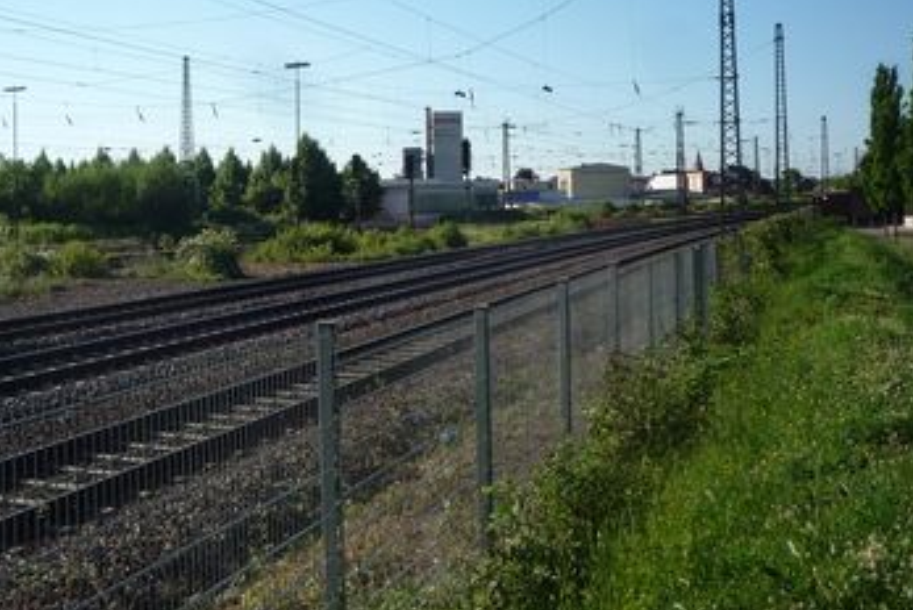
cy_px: 179
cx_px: 287
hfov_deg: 42.0
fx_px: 1168
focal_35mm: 46
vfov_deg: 29.0
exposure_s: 1/400
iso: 100
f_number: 5
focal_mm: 5.2
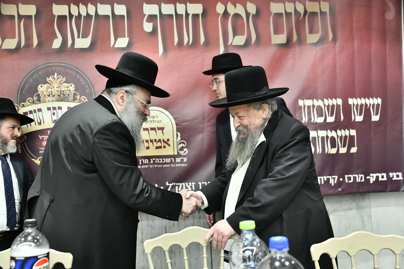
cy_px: 134
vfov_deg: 36.9
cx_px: 202
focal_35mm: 36
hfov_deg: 53.1
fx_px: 404
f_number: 5
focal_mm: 36
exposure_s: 1/125
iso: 3200
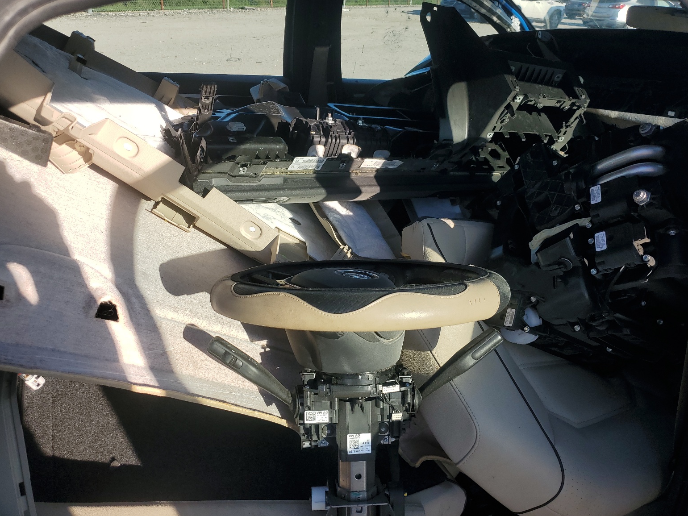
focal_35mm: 27
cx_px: 352
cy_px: 262
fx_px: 537
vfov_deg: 51.4
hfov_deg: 65.3
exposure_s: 1/2000
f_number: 1.5
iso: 50
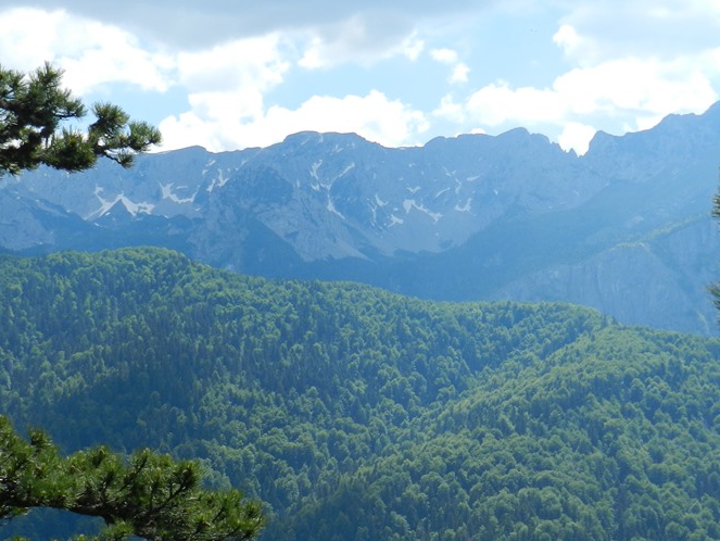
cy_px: 335
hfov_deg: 27.4
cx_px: 393
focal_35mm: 71
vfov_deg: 20.7
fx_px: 1478
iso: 160
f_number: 4.2
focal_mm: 8.1
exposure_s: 1/800
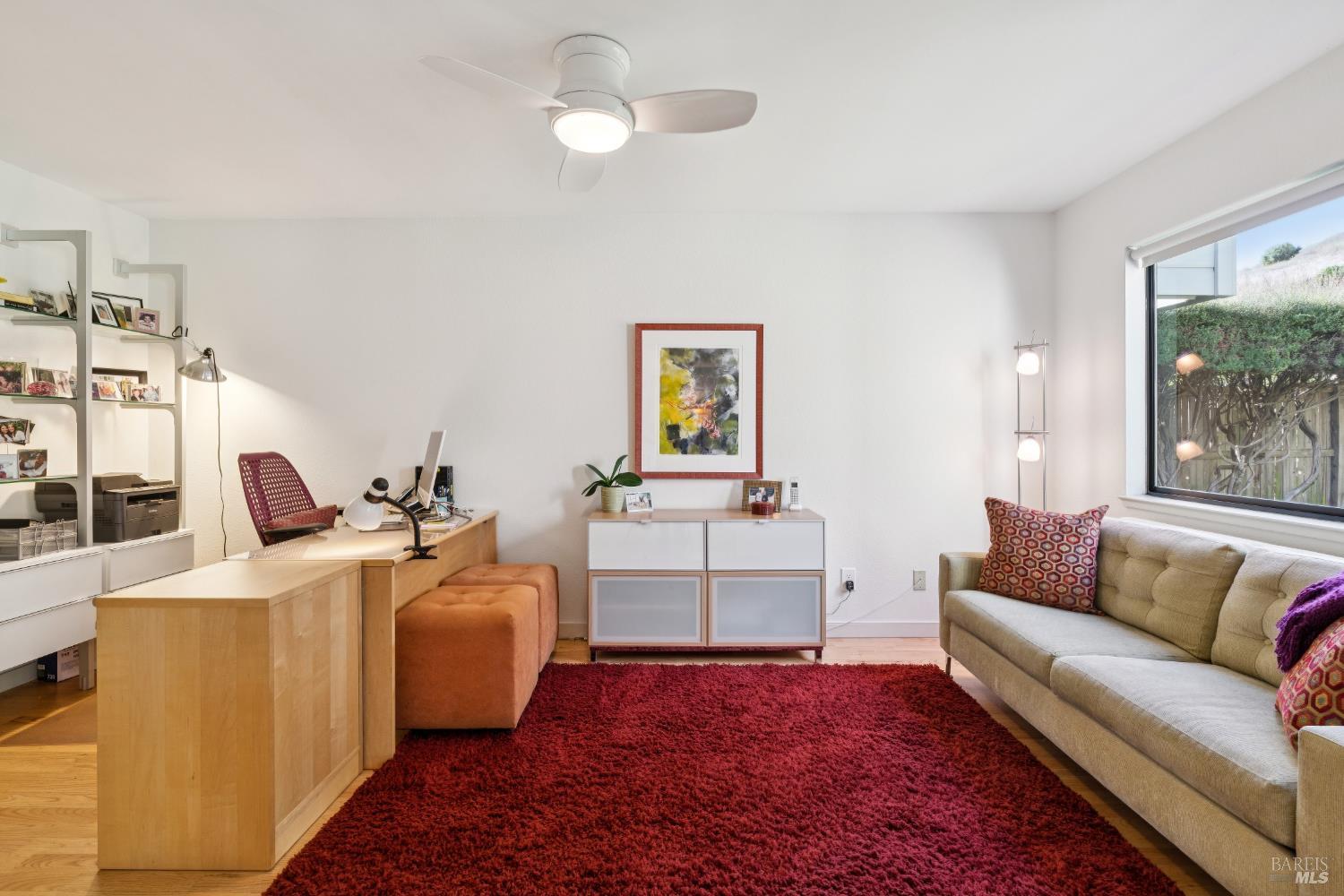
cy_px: 448
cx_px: 672
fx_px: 597
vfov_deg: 73.7
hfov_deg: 96.7
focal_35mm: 16
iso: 320
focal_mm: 16
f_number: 11
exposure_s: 1/5
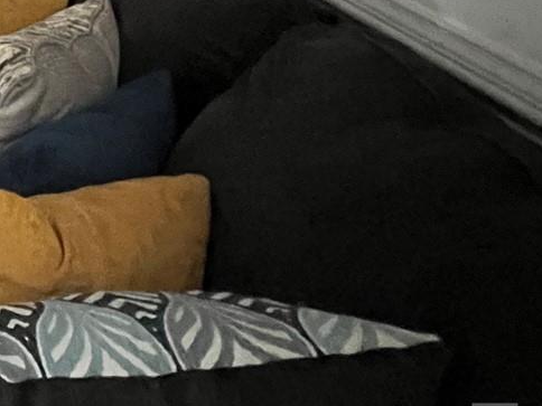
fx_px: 861
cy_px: -246
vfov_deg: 21.2
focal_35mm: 55
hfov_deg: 25.0
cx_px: -306
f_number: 1.8
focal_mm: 1.57
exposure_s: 1/30
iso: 1250
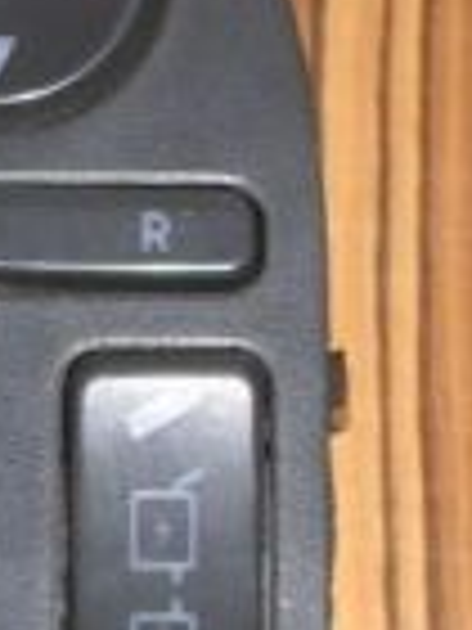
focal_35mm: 350
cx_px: 76
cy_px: 583
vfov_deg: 5.7
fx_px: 6363
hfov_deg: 4.2
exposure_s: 1/60.1
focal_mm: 17.4
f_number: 4.9
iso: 50
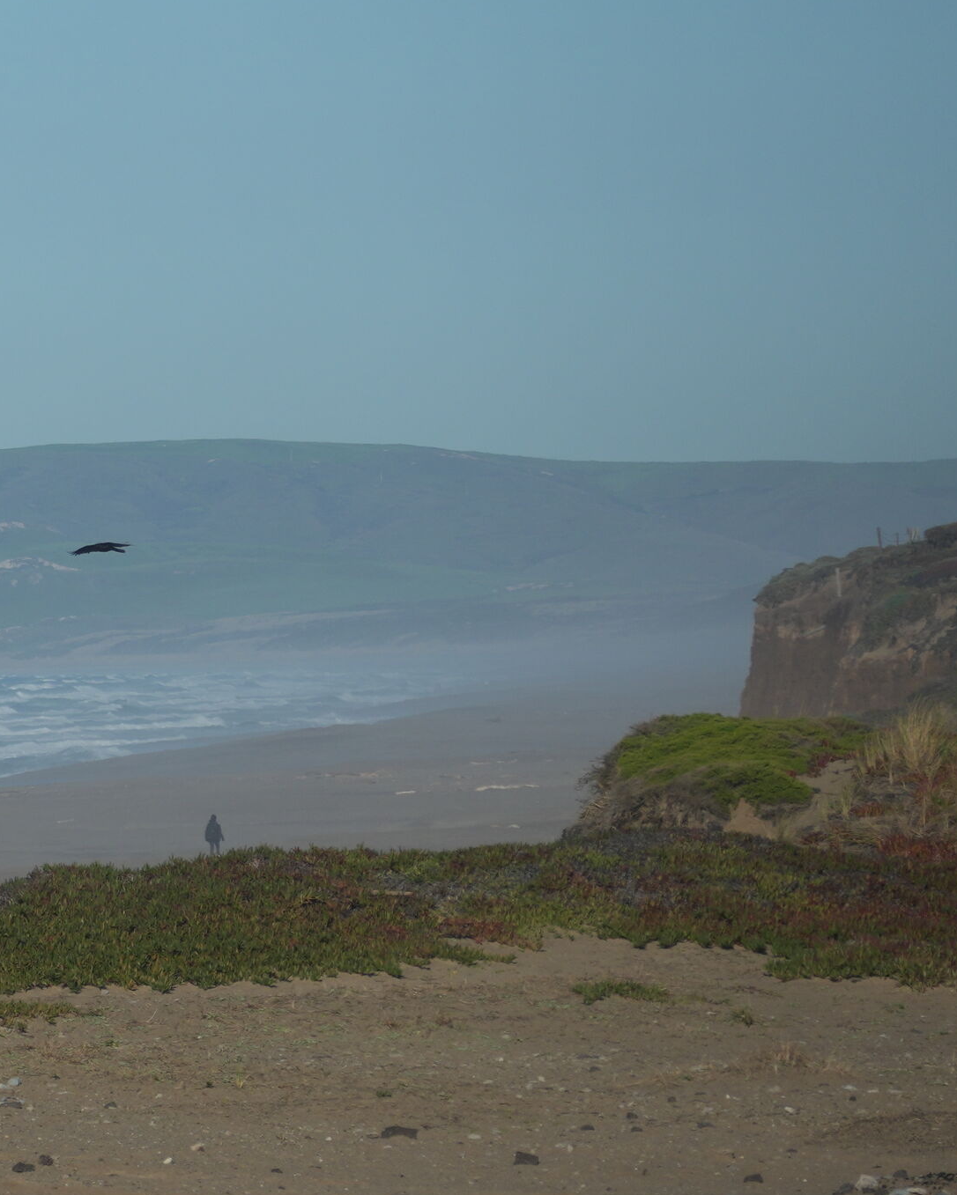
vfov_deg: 3.9
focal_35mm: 493
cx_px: -807
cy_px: 616
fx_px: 17450
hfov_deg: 3.1
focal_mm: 165
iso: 200
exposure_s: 1/1600
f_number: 6.3
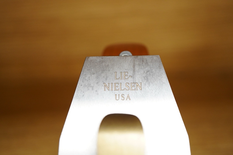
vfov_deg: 29.9
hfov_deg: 43.6
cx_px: 116
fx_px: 291
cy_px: 78
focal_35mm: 45
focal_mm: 30
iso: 1250
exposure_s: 1/125
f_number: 3.5
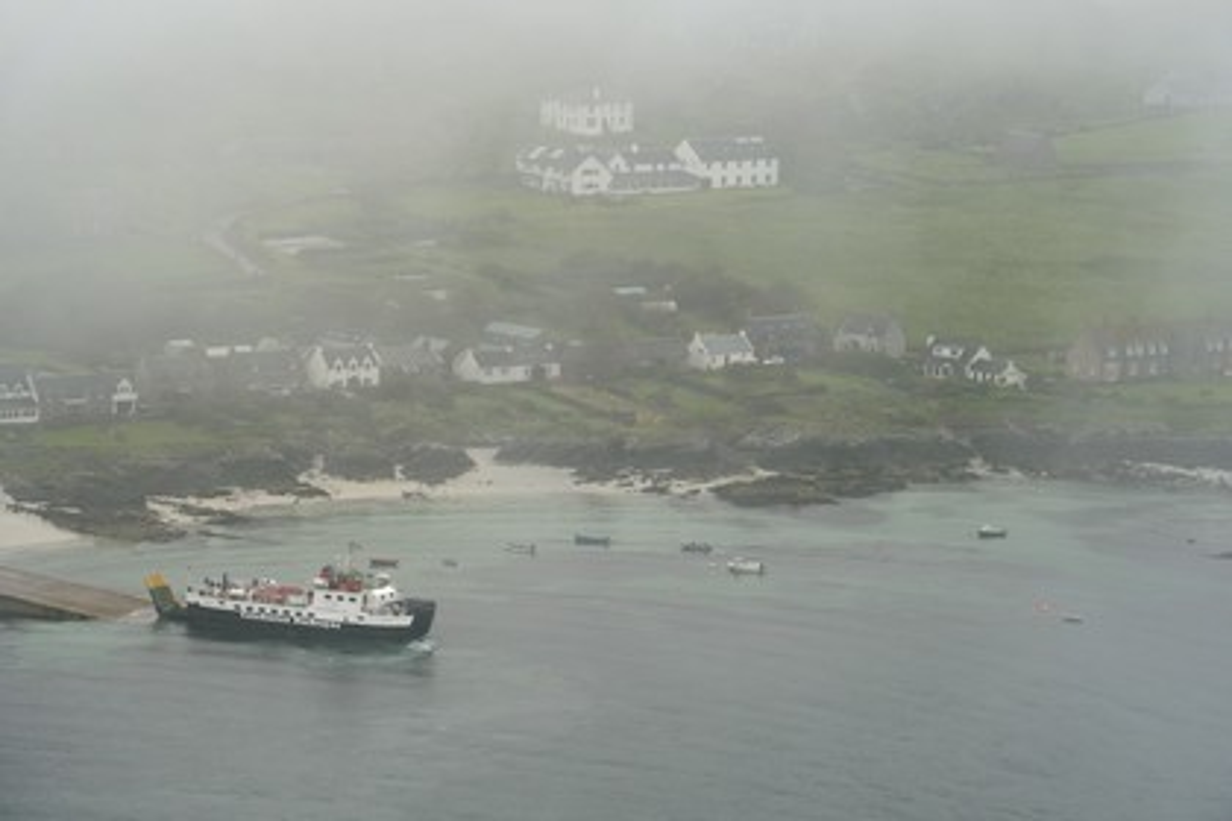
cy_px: 410
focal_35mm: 155
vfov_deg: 8.9
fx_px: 5304
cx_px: 616
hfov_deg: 13.2
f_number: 7.1
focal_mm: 155
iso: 400
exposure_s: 1/800
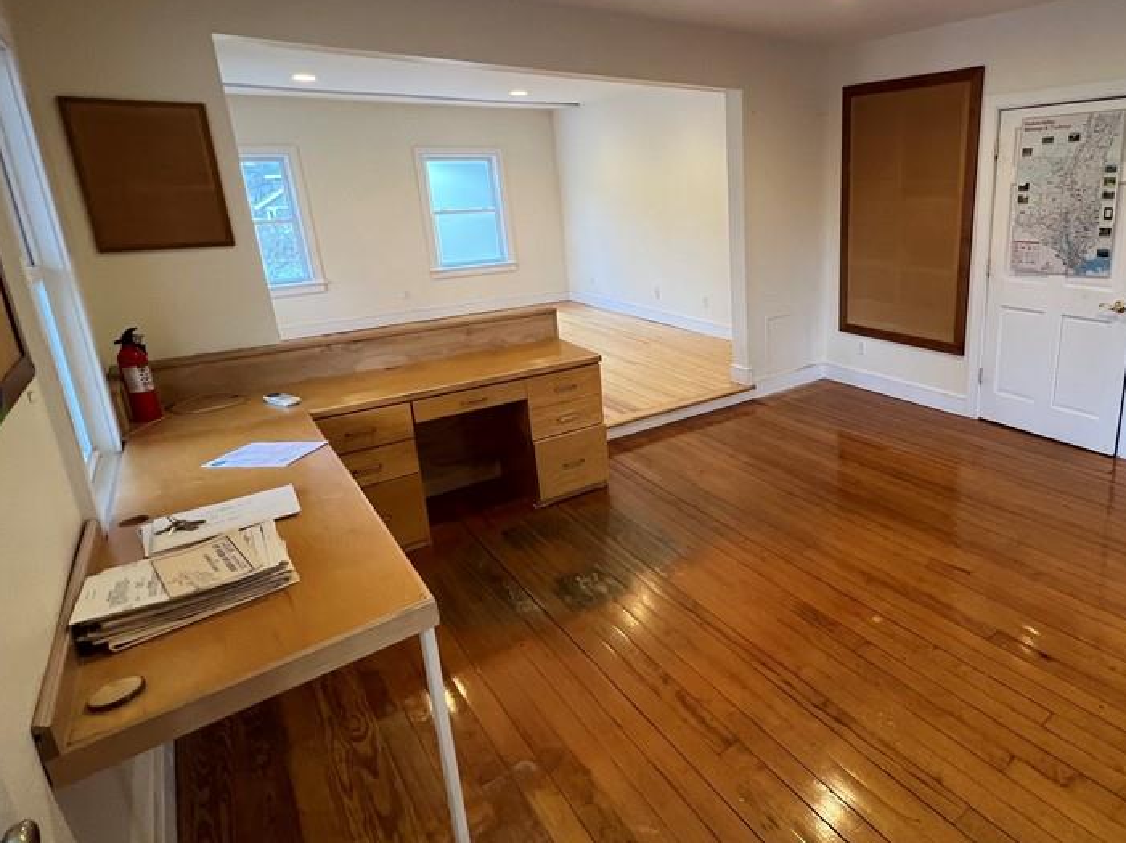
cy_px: 368
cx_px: 765
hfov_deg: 81.4
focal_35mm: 19
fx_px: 618
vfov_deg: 68.4
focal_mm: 1.57
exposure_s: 1/60
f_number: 1.8
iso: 160
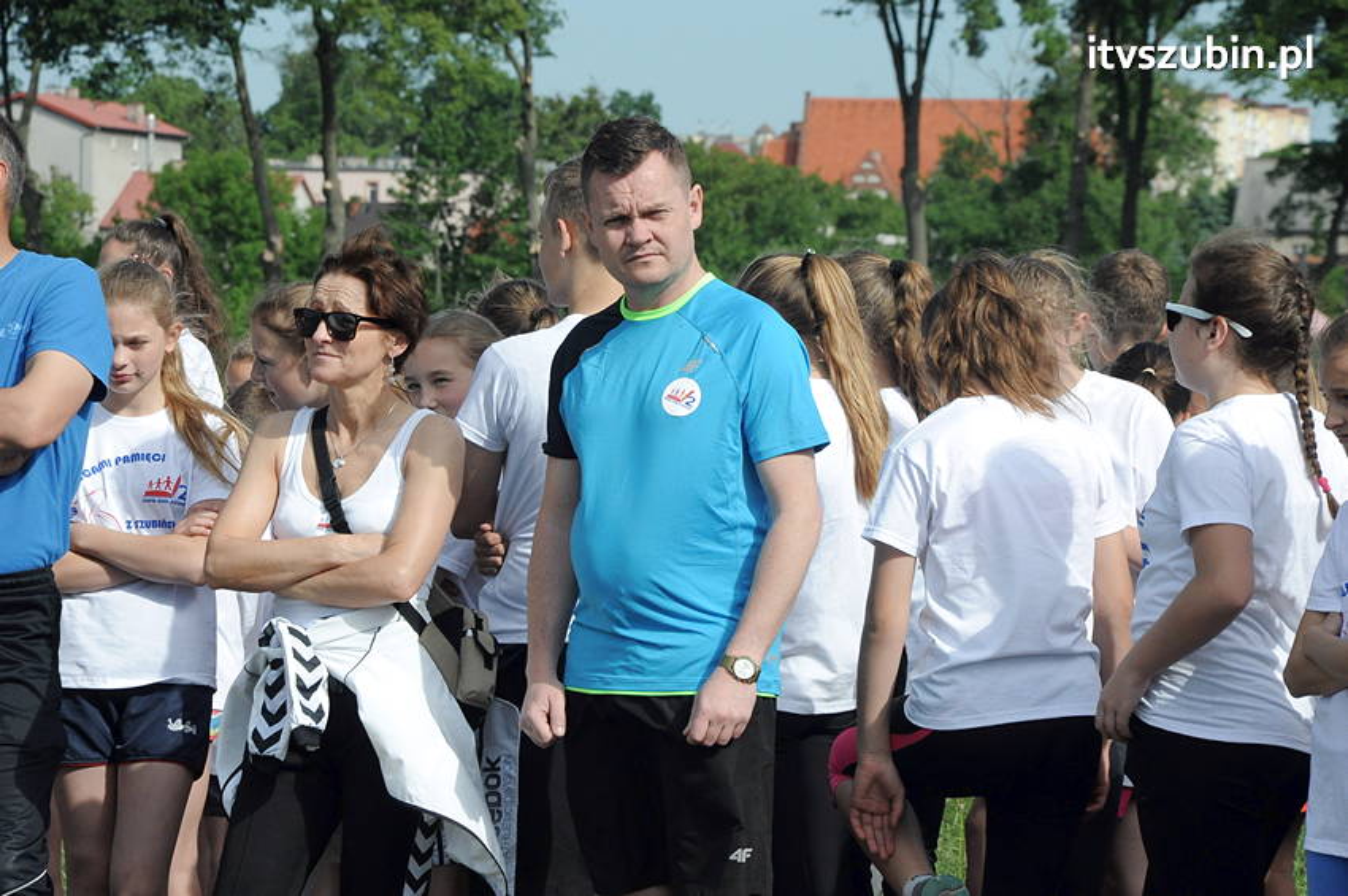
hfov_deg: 13.1
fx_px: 5892
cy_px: 448
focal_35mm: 158
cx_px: 674
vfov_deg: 8.7
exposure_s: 1/1600
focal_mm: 105
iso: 800
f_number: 10
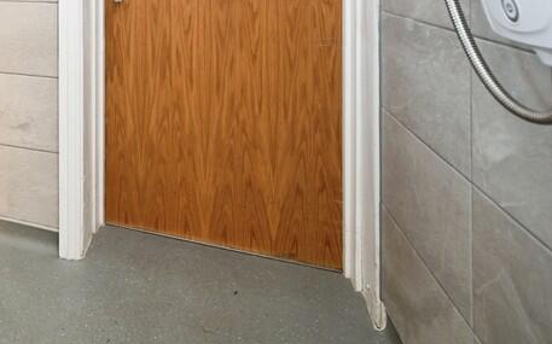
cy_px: -33
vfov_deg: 34.2
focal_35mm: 32
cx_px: 10
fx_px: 481
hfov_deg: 49.6
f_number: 4
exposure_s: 1/60
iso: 560
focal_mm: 14
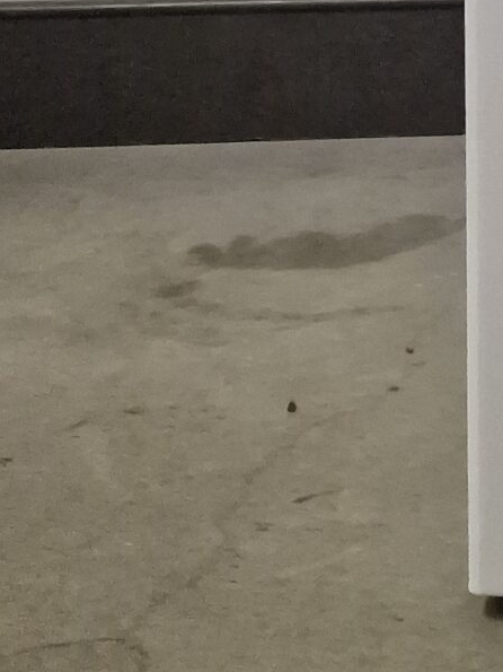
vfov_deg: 16.9
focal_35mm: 99
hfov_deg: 12.8
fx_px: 1919
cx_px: 1045
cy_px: -485
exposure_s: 1/100
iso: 1000
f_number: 1.8
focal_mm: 6.4
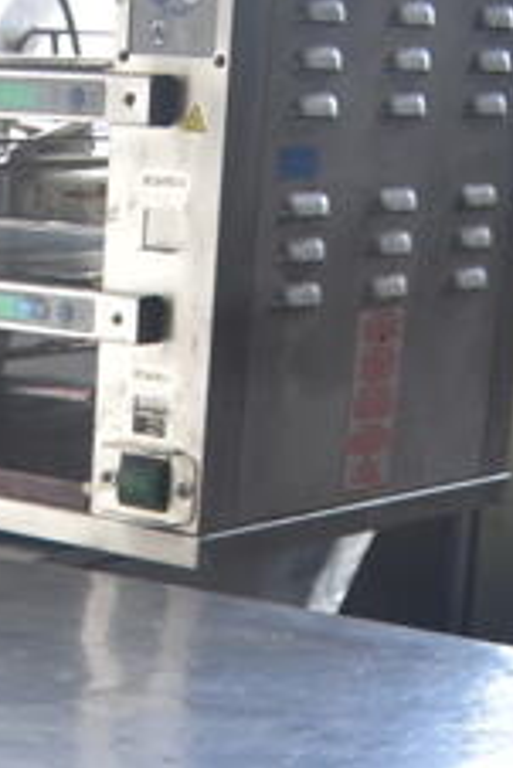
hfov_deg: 12.3
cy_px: 1409
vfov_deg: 15.8
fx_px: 2326
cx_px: -105
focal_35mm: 109
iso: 400
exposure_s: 1/250
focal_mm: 18
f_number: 3.5
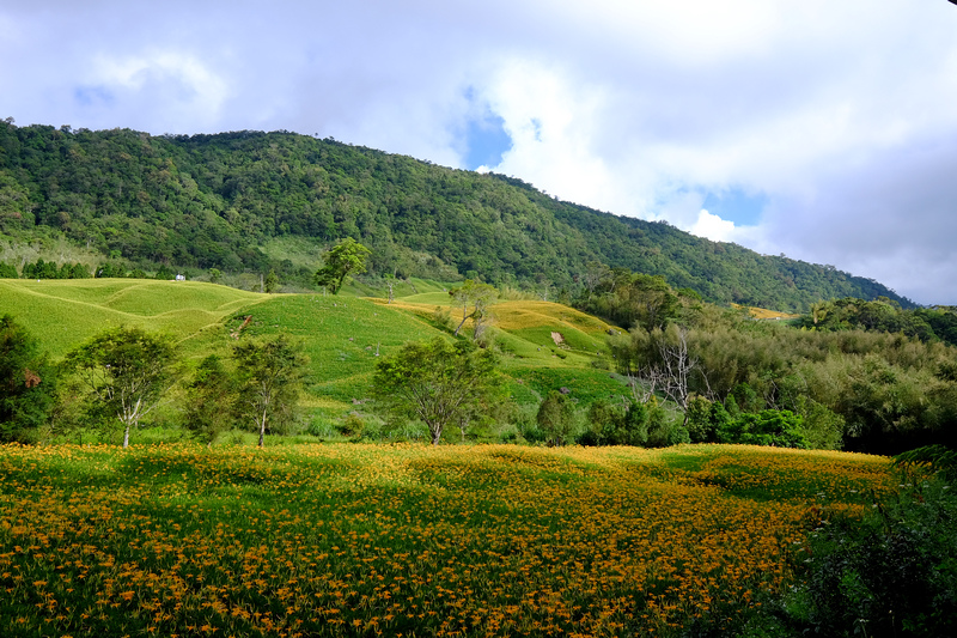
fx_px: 797
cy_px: 319
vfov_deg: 43.6
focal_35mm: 30
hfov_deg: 61.9
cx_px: 478
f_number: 11
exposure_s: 1/45
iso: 200
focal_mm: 20
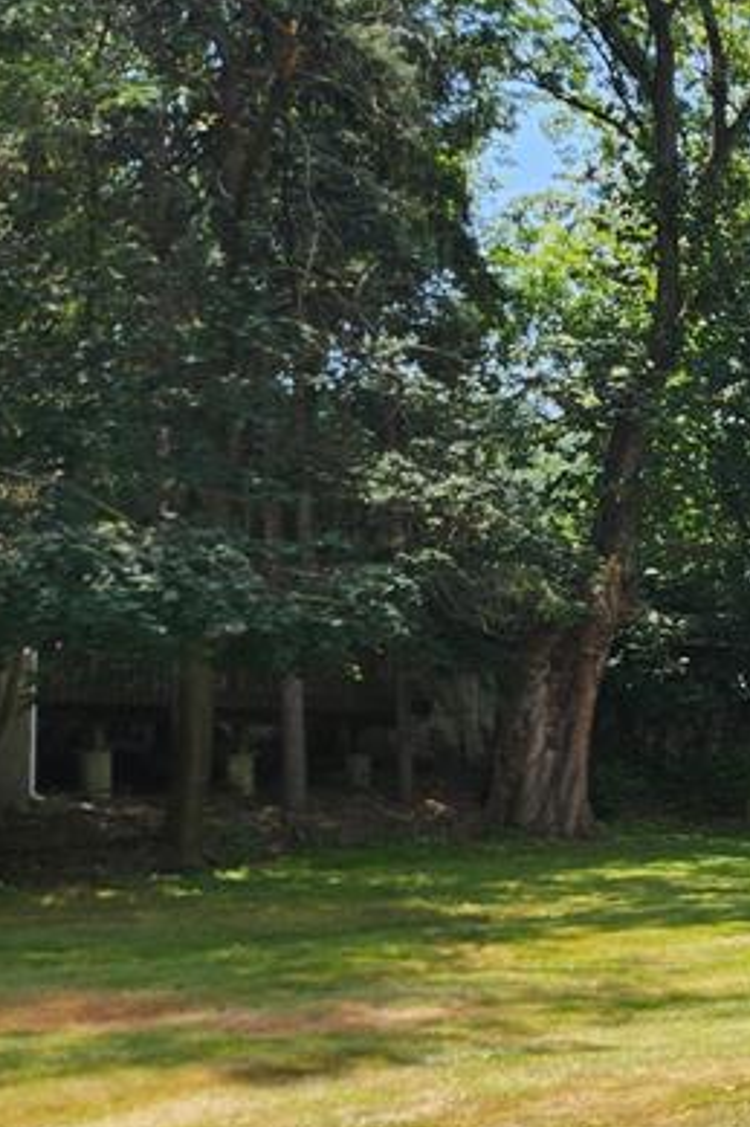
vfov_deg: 31.6
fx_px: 1970
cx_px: 1454
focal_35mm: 63
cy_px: 776
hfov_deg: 16.8
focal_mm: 5.4
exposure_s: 1/799
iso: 20
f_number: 1.8
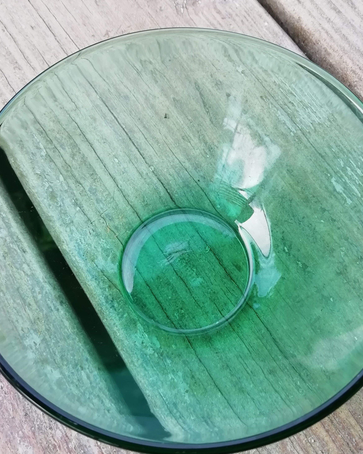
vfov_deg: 50.2
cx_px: 190
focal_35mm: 36
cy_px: 250
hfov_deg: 41.1
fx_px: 484
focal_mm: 3.21
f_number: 2.2
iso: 50
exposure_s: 1/169
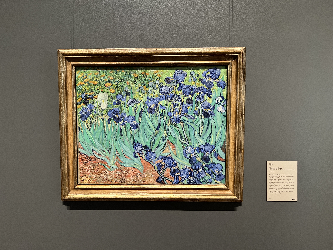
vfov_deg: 53.1
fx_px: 250
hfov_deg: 67.3
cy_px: 125
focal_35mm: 26
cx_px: 166
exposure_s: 1/60
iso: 500
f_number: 1.5
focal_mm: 5.7
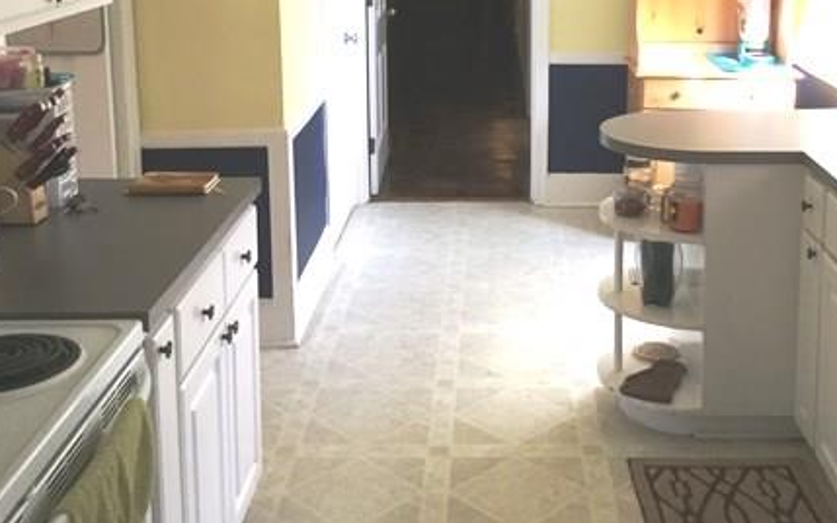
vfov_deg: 25.8
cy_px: 88
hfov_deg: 40.9
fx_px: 1118
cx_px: 488
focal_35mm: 49
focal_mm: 3.3
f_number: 2.4
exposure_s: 1/30
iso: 50
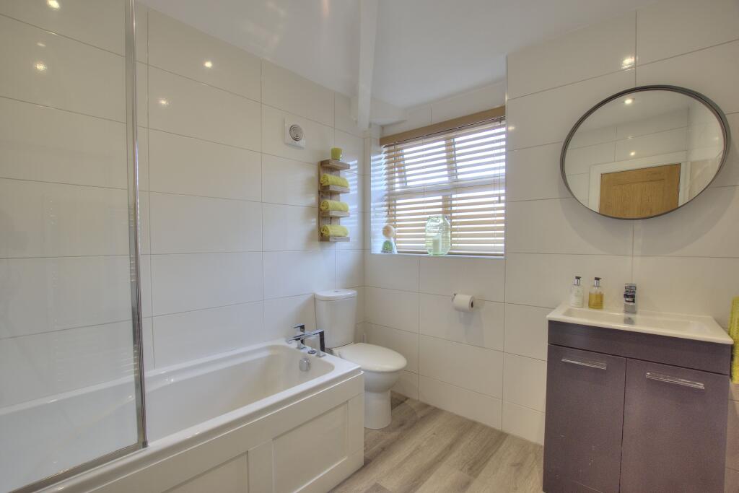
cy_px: 246
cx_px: 370
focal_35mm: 15
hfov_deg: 100.4
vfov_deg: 77.3
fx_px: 308
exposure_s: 1/40
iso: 400
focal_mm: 10
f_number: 8
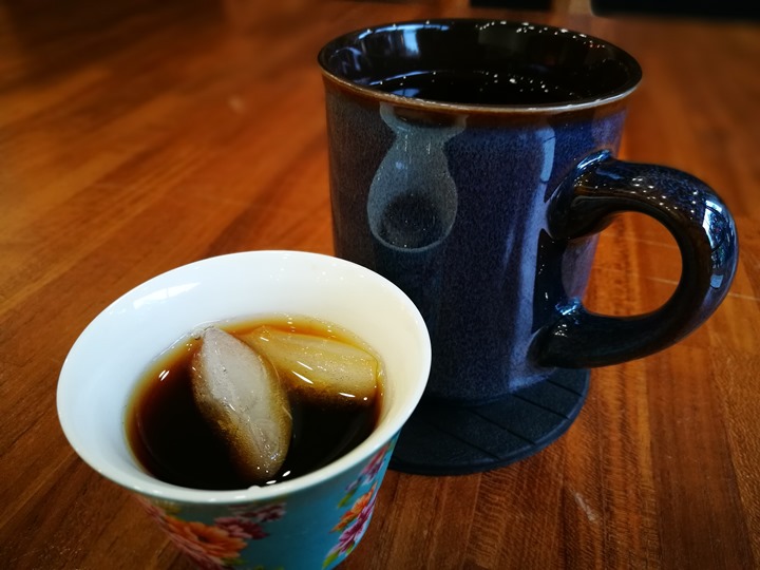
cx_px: 380
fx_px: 593
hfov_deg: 65.3
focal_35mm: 27
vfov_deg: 51.4
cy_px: 285
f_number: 4
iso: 320
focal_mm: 4.5
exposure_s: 1/30
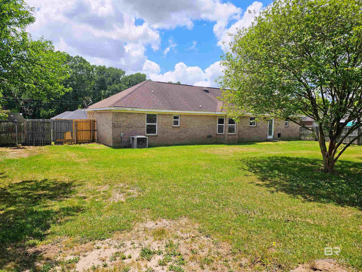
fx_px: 241
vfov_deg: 58.9
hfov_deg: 73.9
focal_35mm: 23
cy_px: 136
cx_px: 181
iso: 10
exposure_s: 1/1225
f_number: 1.7
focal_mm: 6.3
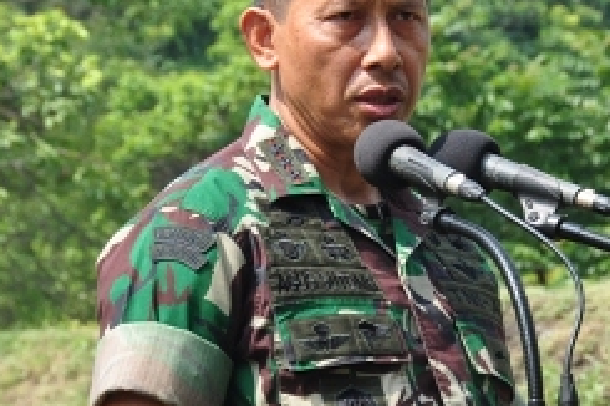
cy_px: 345
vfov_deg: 3.7
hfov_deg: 5.5
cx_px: 406
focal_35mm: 372
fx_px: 6304
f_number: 11
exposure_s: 1/400
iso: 640
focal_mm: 95
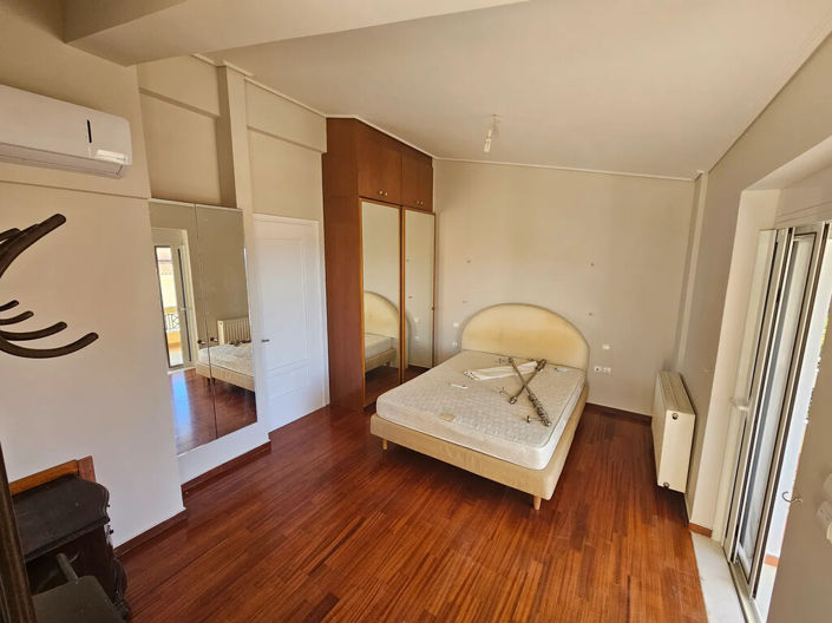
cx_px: 416
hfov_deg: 106.2
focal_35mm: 13
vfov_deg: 89.9
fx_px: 312
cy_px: 312
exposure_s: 1/77.4
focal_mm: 2.2
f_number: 2.2
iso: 80
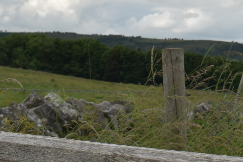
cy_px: 13
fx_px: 736
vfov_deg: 12.5
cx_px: 280
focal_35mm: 109
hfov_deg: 18.0
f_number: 8
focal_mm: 24
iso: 100
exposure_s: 1/200
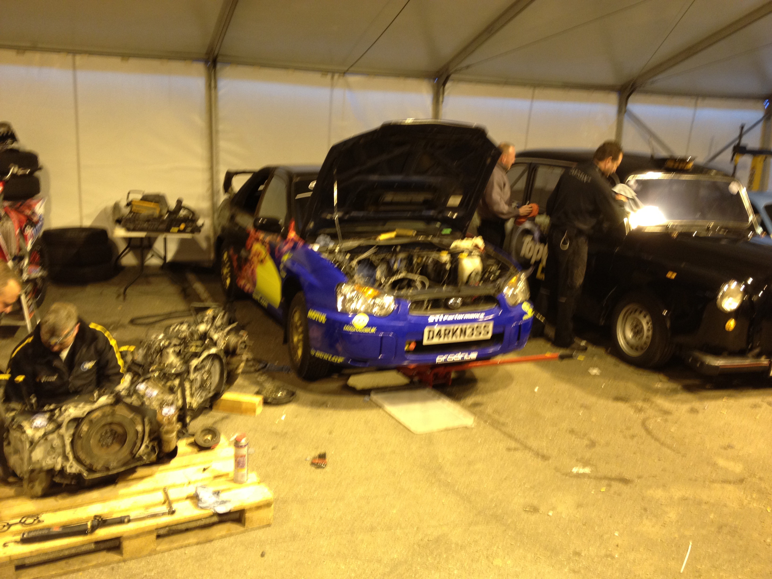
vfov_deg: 40.7
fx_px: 781
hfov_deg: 52.6
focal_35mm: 35
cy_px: 290
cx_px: 386
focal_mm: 4.28
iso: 125
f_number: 2.4
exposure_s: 1/20
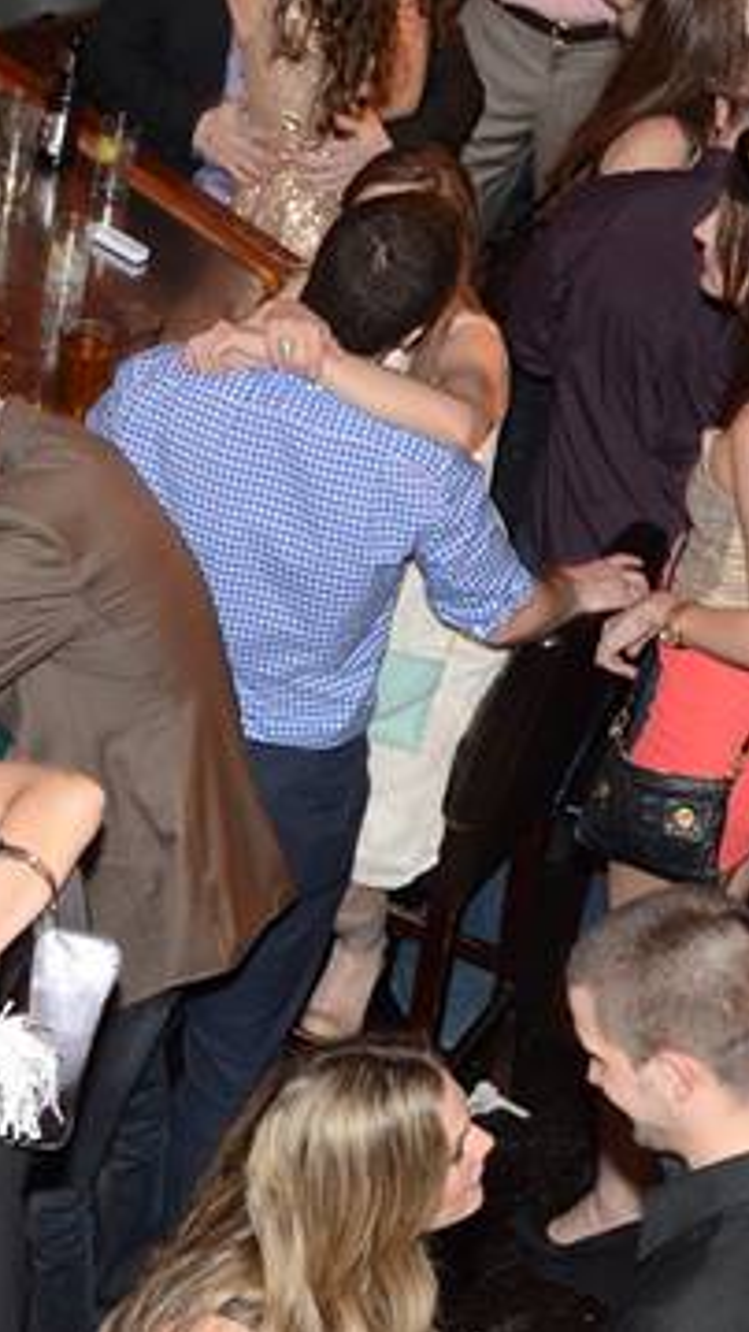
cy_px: 664
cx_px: 171
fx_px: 4236
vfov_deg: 17.9
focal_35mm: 120
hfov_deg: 10.1
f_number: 5
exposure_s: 1/15
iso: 1600
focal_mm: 50
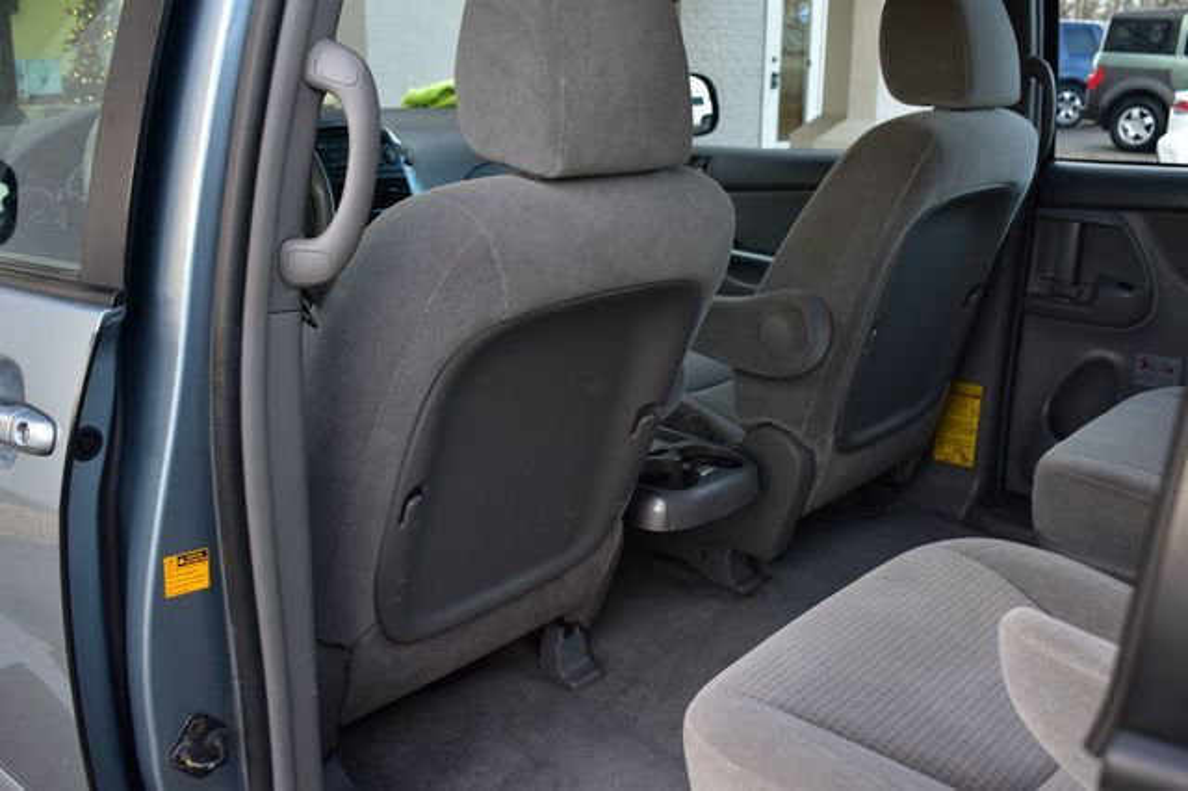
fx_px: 1187
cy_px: 396
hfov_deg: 53.2
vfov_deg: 36.8
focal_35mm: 36
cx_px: 594
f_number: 6.3
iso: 400
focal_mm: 24
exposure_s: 1/20
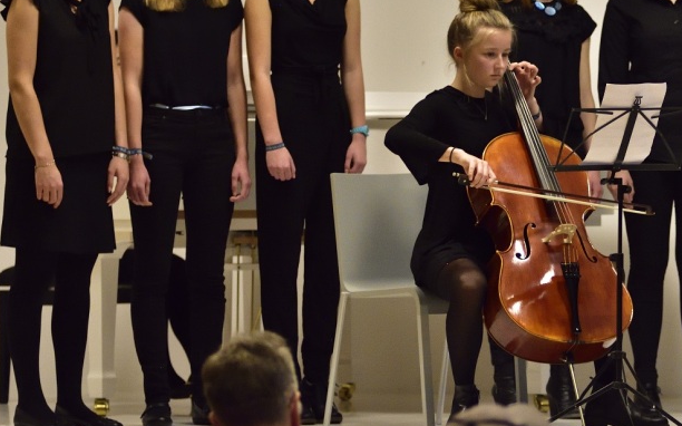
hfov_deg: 9.0
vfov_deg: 5.7
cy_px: 179
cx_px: 496
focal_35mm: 232
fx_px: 4311
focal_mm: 100
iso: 1600
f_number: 2.8
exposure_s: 1/160
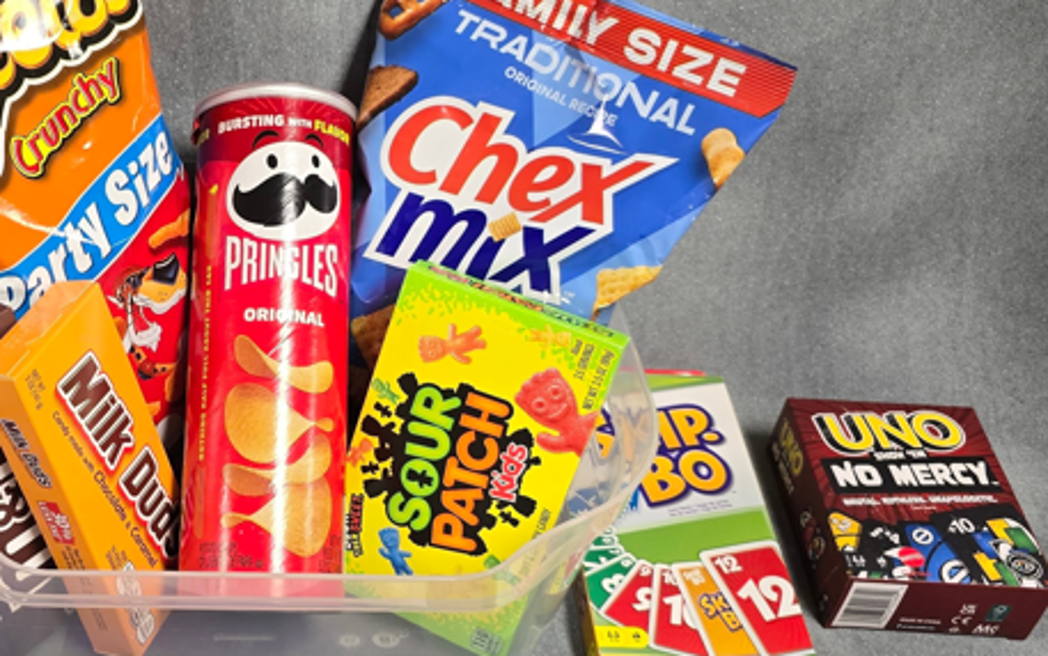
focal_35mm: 48
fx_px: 1371
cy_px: 375
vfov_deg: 26.9
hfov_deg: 40.1
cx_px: 204
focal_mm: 6.3
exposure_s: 1/120
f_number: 1.7
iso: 400
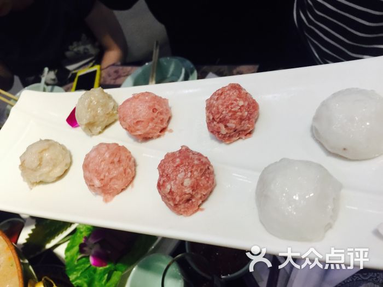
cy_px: 144
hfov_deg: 61.7
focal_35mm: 29
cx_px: 192
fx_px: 321
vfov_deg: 48.2
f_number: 2.2
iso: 64
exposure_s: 1/17
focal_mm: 4.15
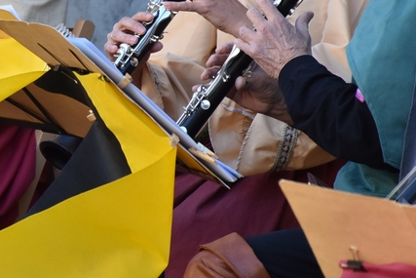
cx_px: 31
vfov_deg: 2.3
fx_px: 6820
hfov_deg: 3.5
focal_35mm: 590
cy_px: 77
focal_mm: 140
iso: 450
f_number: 5.6
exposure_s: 1/250
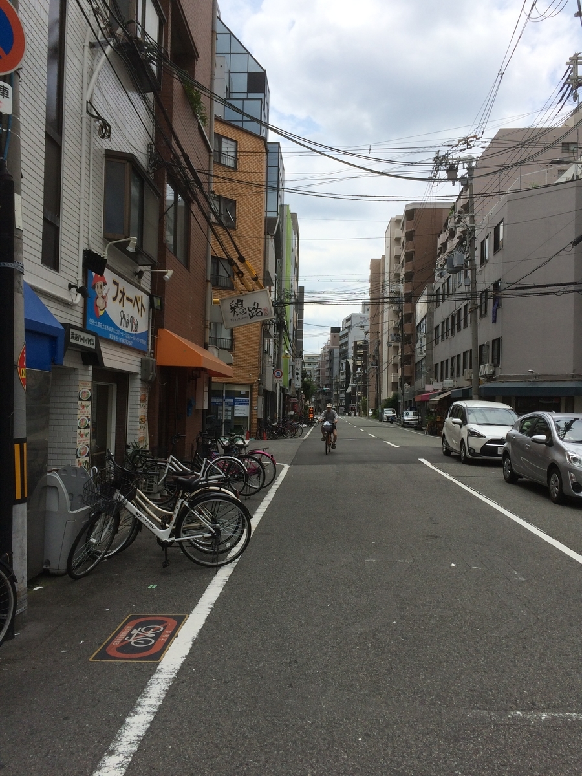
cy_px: 388
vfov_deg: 61.7
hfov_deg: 48.2
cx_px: 291
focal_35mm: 29
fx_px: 650
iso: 32
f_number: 2.2
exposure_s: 1/2564
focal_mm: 4.15
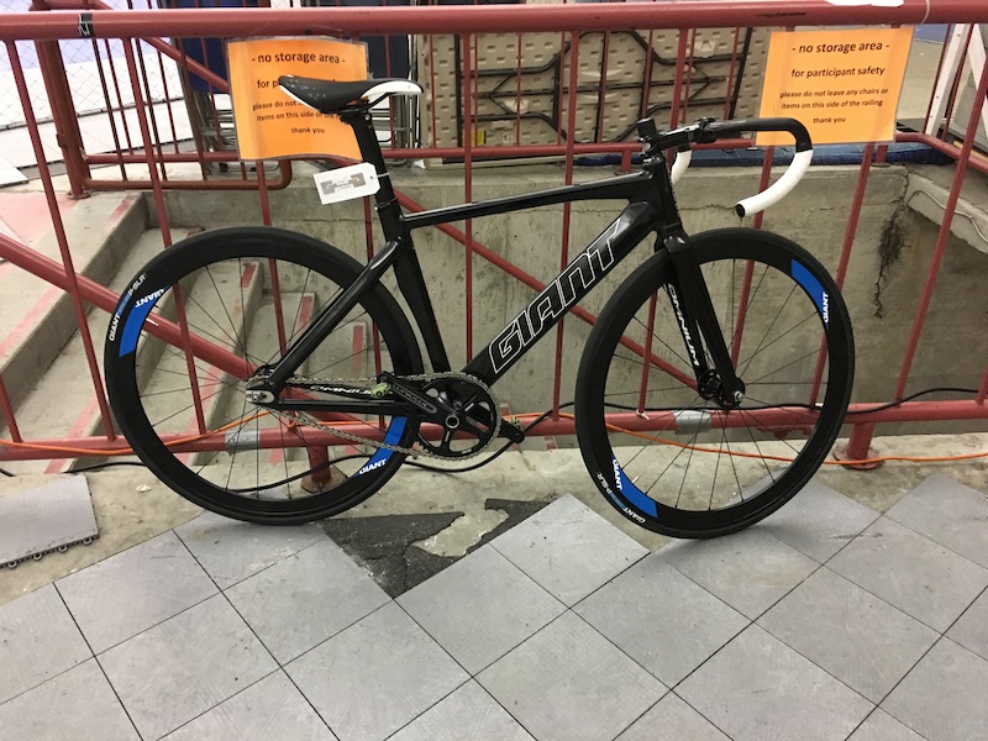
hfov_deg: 61.7
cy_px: 370
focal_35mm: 29
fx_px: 828
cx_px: 494
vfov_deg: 48.2
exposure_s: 1/4
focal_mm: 4.15
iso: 64
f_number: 2.2
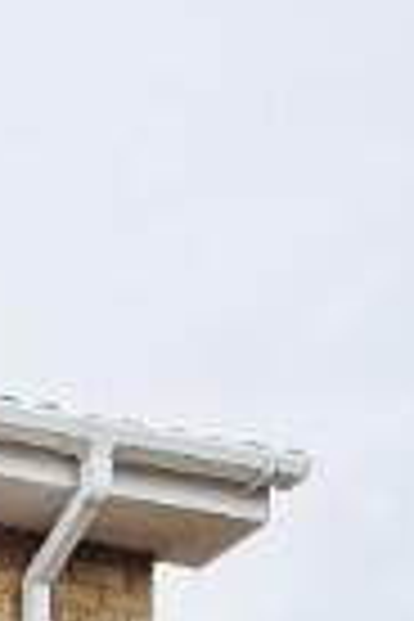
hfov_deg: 10.5
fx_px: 1863
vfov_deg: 14.3
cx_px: -644
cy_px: 1386
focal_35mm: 108
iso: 50
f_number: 2.2
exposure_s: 1/296
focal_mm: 2.22
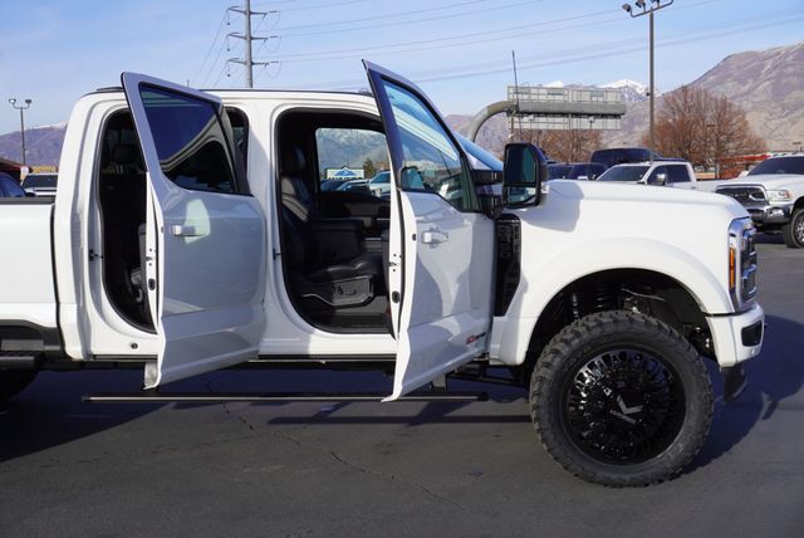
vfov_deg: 33.1
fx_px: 905
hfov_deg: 47.9
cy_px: 269
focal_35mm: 40
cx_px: 402
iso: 100
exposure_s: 1/125
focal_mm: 27
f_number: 10
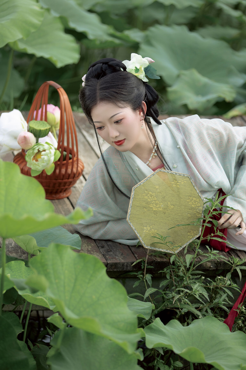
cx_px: 123
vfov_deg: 16.8
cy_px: 185
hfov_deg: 11.2
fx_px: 1250
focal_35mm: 122
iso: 100
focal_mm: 123
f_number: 2.8
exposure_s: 1/800
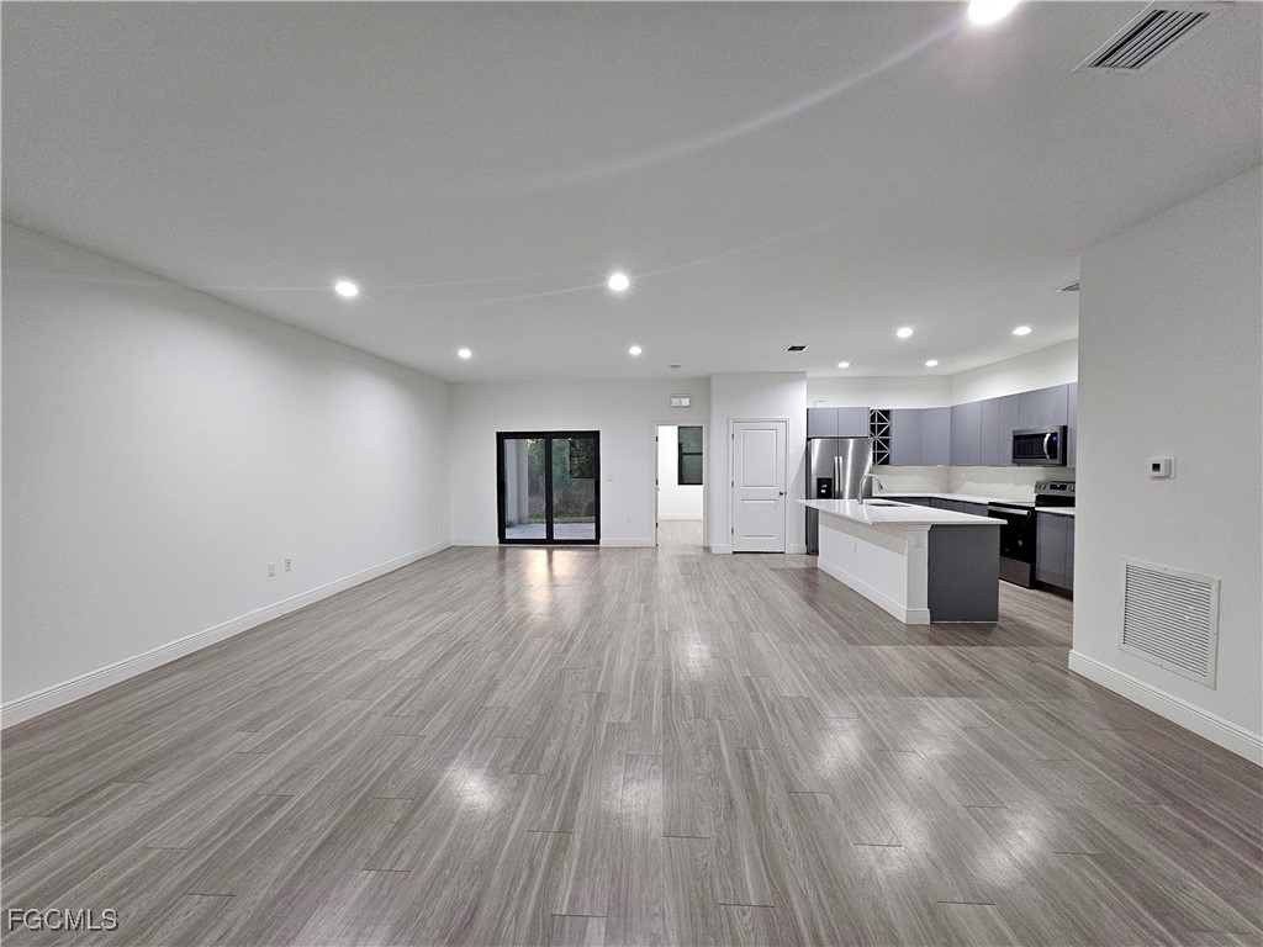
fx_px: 474
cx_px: 632
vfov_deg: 89.9
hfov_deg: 106.2
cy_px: 474
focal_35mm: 13
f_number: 2.2
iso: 400
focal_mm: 2.2
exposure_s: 1/60
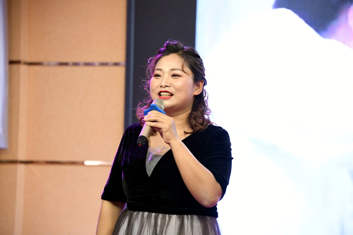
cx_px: 176
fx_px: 1470
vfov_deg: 9.1
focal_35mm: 150
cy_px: 118
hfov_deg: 13.7
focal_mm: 150
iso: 1600
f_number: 5.6
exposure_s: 1/40
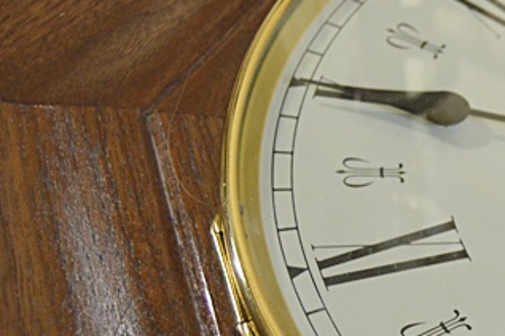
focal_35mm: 104
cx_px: 574
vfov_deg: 13.1
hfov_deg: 18.8
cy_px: 229
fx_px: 1458
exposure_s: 1/60
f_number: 3.5
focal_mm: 22
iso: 640
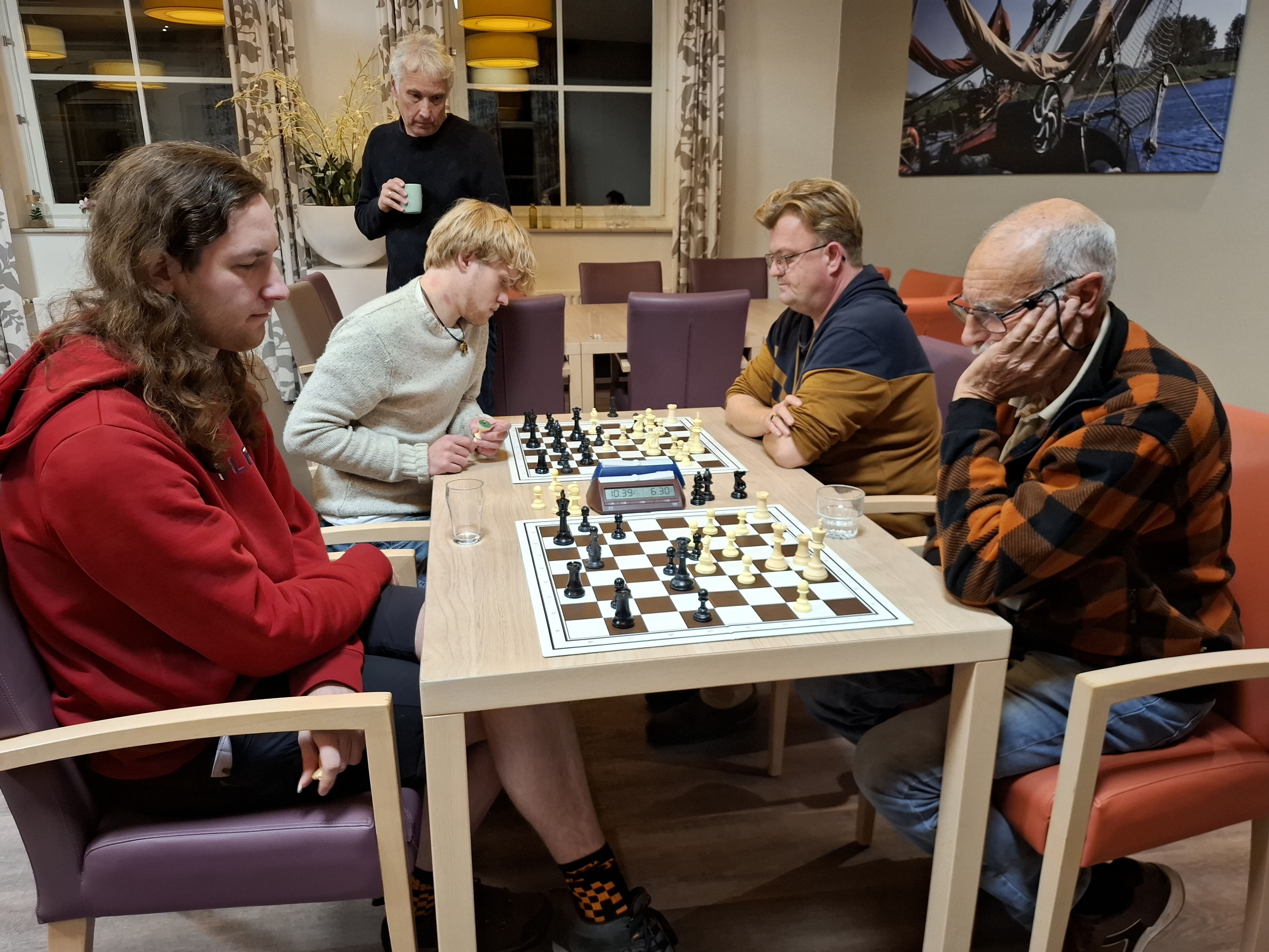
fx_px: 843
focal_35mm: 23
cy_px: 476
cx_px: 634
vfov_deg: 58.9
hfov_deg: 73.9
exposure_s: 1/33
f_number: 1.8
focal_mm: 5.54
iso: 250
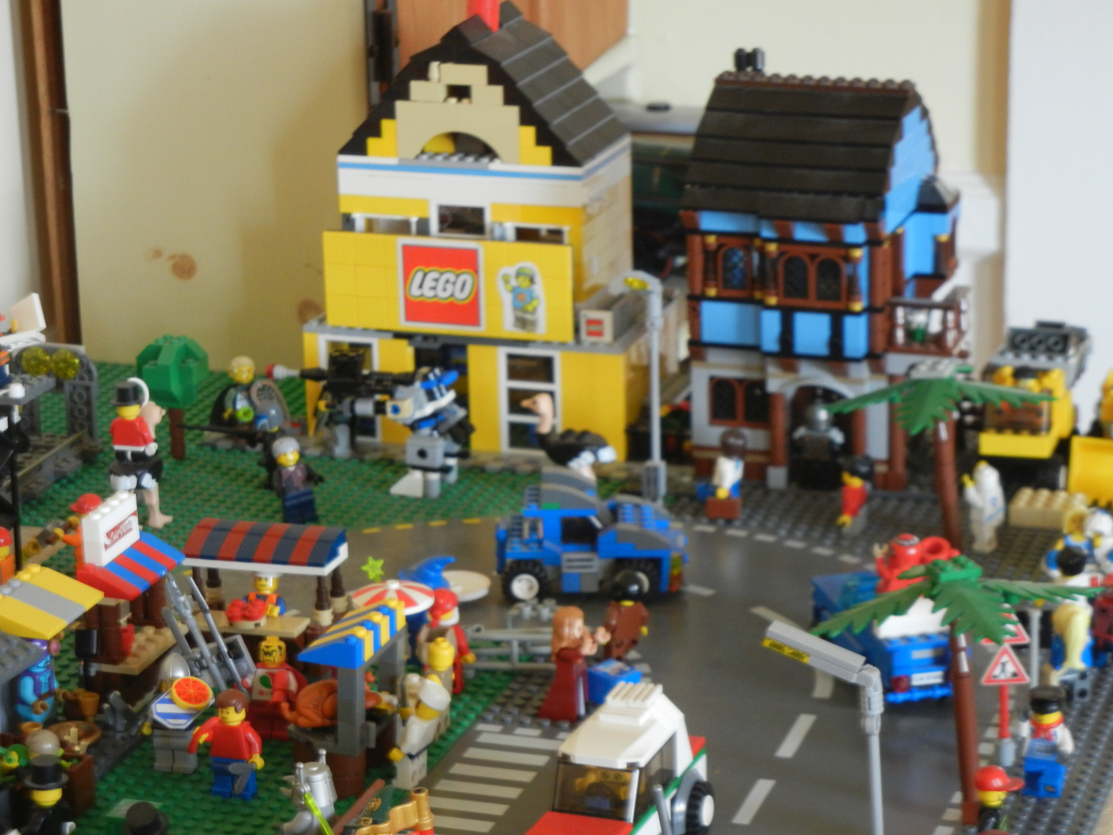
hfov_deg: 19.3
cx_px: 556
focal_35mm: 102
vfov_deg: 14.5
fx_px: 3280
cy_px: 418
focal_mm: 18.3
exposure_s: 1/4.8
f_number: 4.5
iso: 400
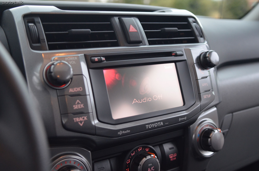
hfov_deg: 46.5
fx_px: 302
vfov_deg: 31.8
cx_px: 130
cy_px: 86
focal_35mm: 42
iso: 1600
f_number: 2.8
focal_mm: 28
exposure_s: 1/60
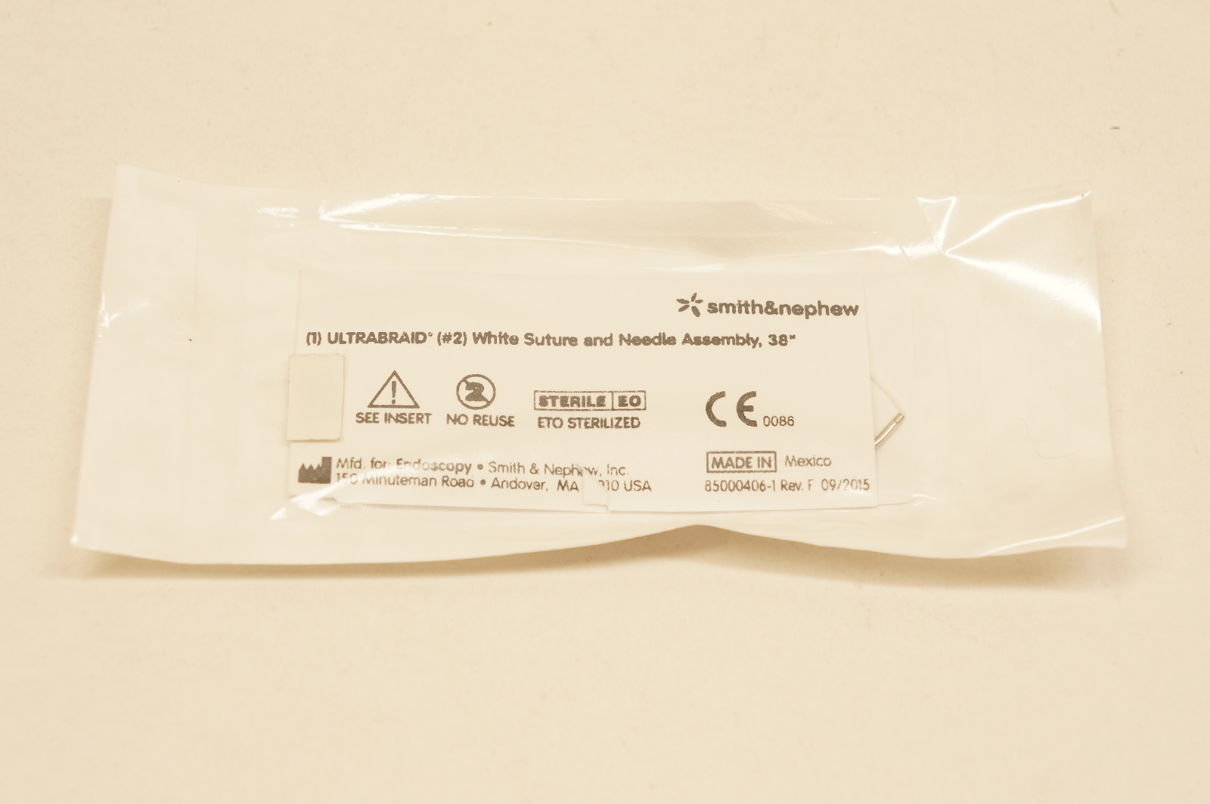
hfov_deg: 27.0
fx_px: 2518
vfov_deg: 18.1
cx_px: 605
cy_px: 402
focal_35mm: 75
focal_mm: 50
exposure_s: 1/80
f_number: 6.3
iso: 400
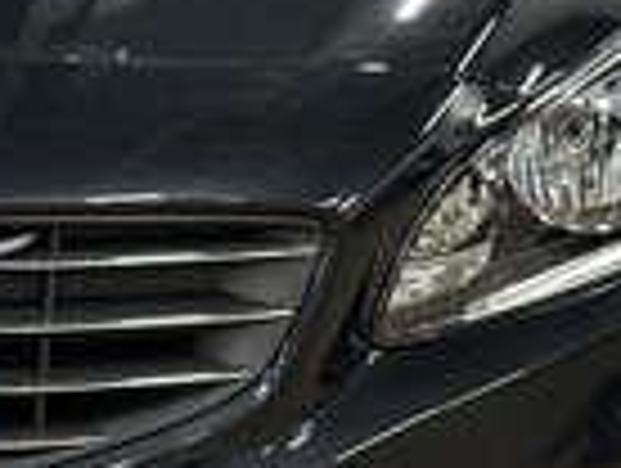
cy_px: -50
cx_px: -324
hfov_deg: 8.5
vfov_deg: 6.6
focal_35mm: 226
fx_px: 4061
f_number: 1.8
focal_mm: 6.86
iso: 200
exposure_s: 1/50
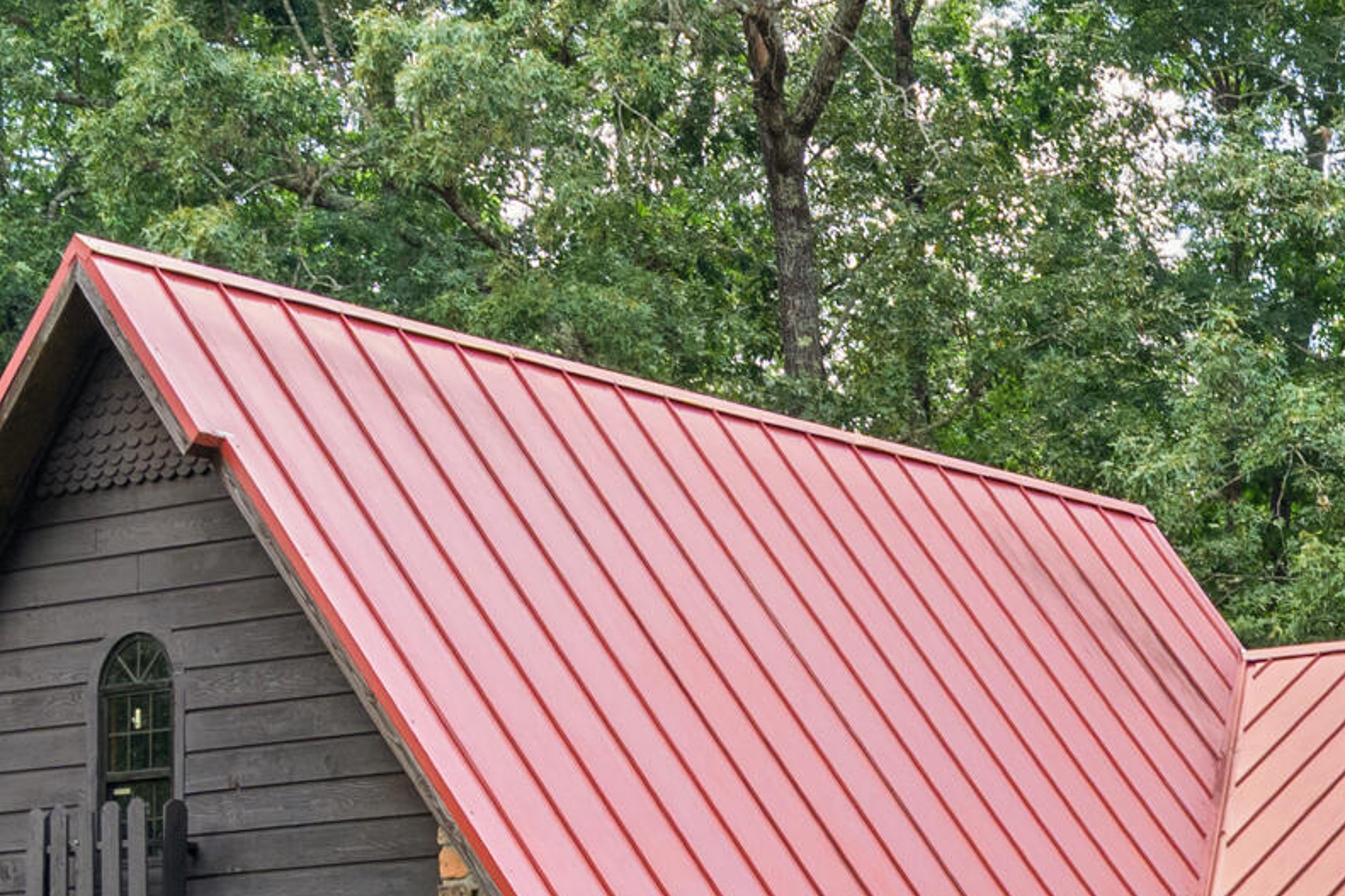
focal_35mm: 110
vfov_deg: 12.4
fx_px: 4109
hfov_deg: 17.3
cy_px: 756
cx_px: 1826
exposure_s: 1/90
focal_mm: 30
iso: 800
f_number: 9.5
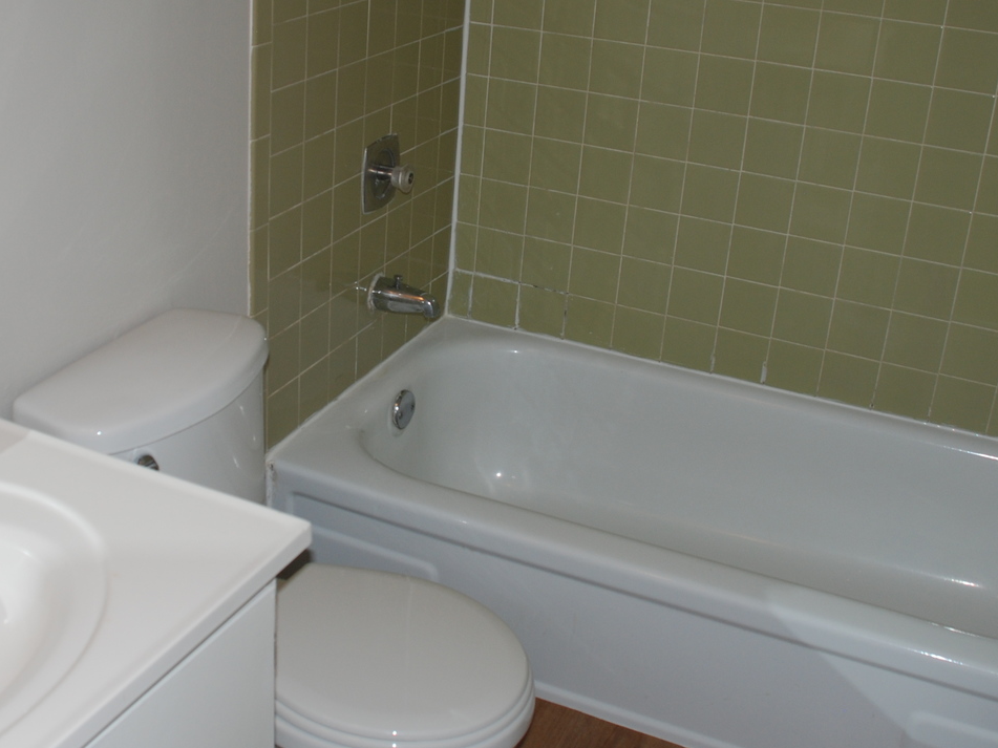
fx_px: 1413
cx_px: 383
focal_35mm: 49
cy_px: 264
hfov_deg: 38.7
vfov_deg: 29.5
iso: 200
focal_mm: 20
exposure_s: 1/60
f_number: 3.8
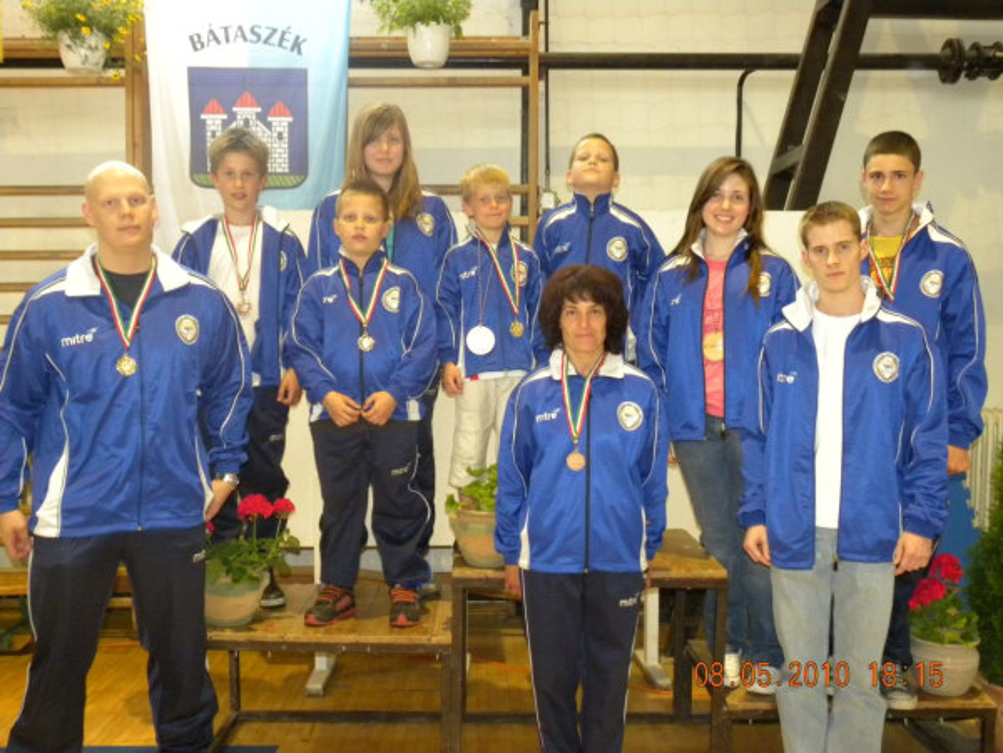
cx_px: 502
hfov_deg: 50.1
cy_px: 376
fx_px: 1072
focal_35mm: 37
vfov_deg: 38.7
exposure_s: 1/30
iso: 400
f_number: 3.2
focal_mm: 6.6
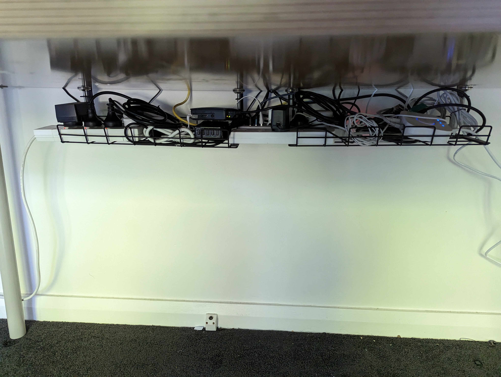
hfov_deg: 71.5
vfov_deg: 56.9
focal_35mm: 24
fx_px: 348
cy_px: 188
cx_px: 250
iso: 1695
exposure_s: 1/156
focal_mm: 6.81
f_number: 1.85
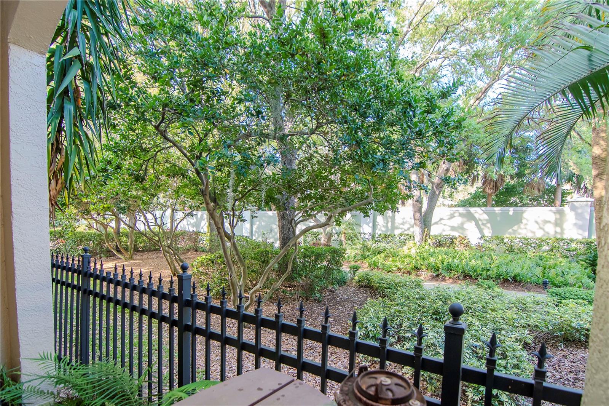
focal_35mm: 16
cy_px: 203
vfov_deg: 72.0
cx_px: 304
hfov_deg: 95.0
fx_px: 279
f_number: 4
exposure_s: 1/125
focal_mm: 11
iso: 640
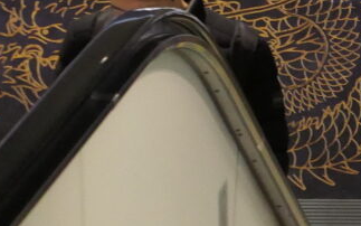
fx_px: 4054
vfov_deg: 3.2
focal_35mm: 412
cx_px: 557
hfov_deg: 5.1
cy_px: -66
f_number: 2.8
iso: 1000
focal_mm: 24.8
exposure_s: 1/125
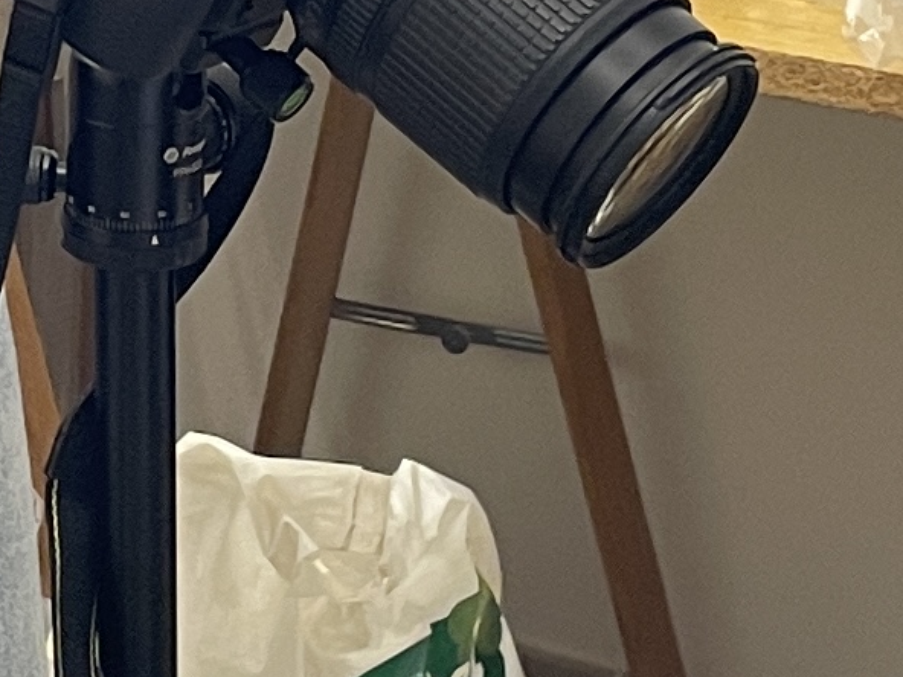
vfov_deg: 8.3
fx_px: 4617
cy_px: 2
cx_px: -61
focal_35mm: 177
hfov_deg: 11.0
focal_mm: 4.2
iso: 64
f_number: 1.6
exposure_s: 1/50
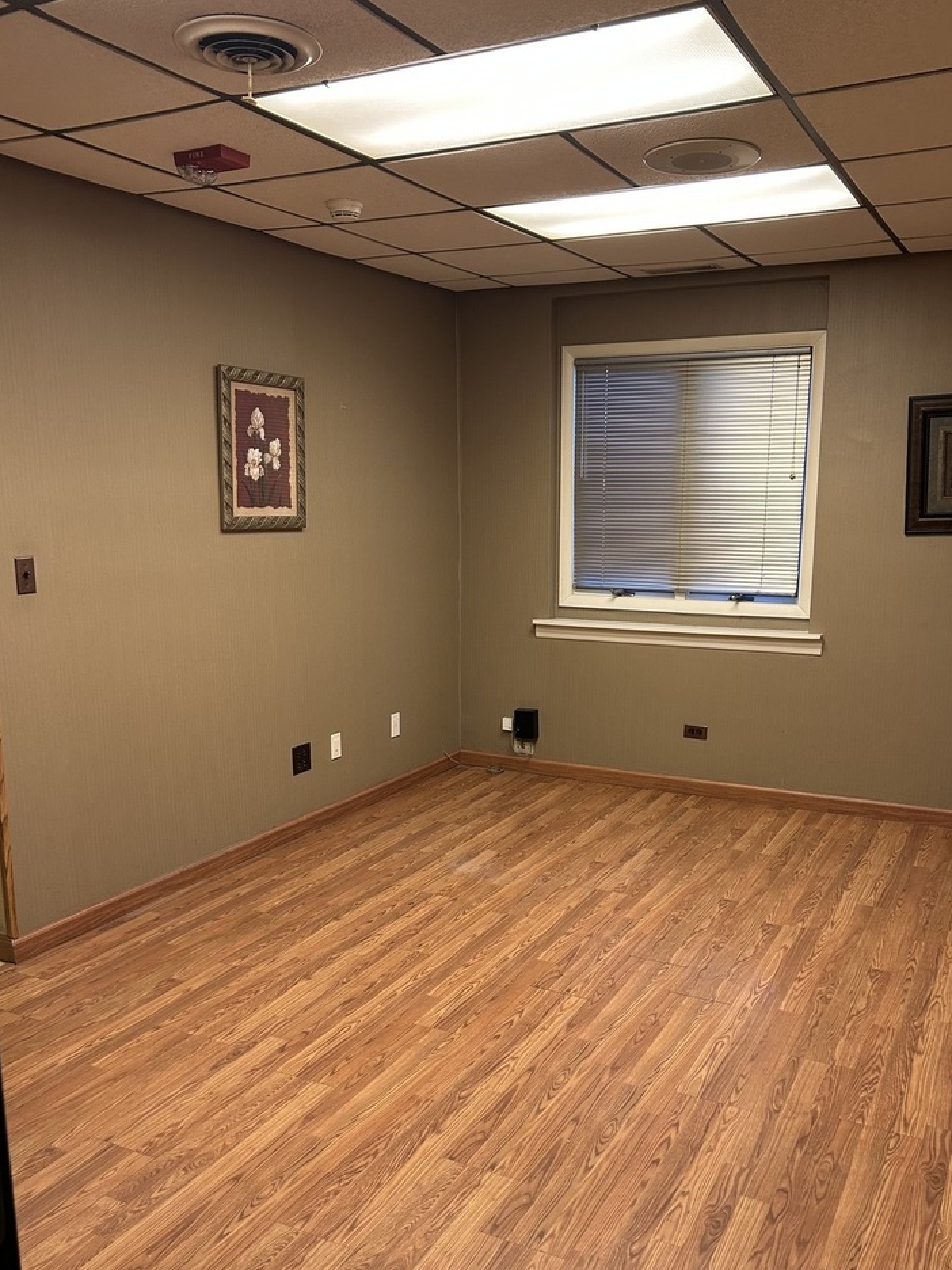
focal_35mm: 30
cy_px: 701
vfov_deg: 59.8
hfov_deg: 46.7
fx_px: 1100
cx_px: 533
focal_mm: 5.7
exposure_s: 1/60
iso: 125
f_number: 1.5
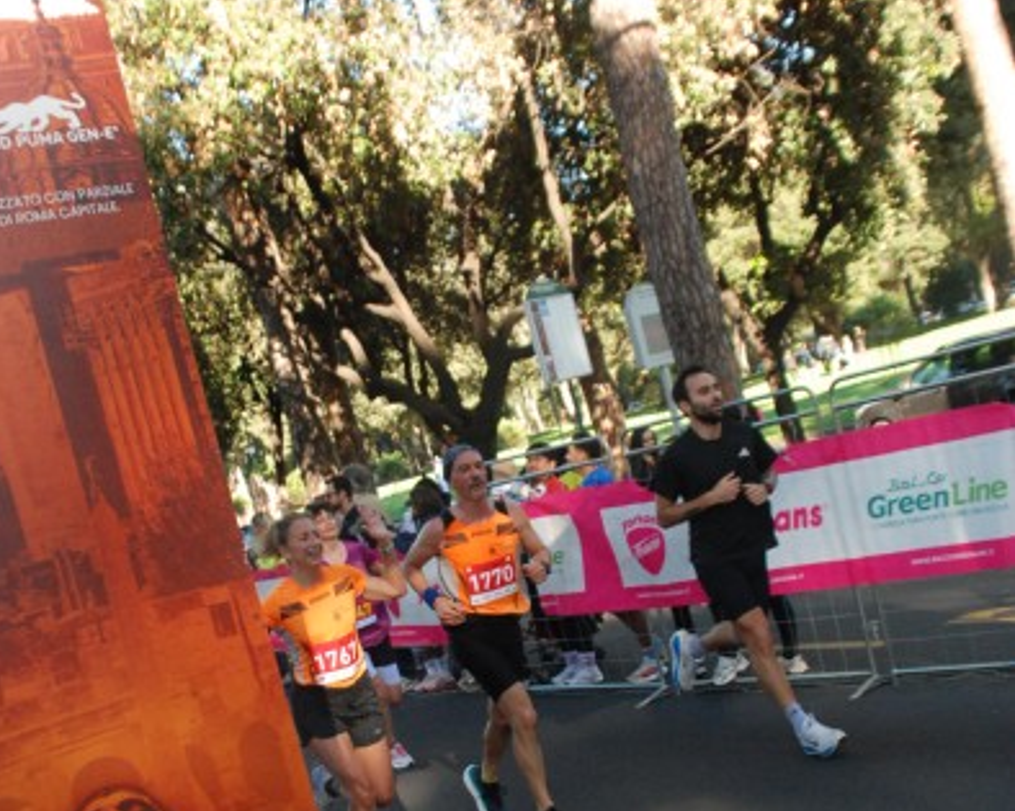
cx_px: 498
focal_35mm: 43
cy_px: 497
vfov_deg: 34.7
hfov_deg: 42.9
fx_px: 1291
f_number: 3.8
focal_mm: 20
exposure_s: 1/640
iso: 1000
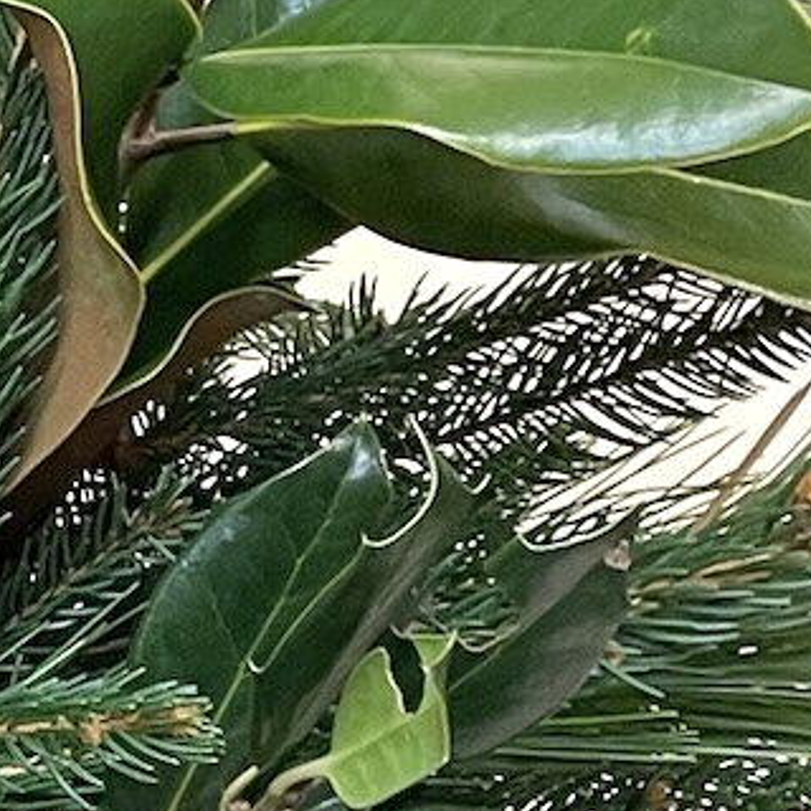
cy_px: 626
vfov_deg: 11.8
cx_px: -816
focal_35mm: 147
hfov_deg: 10.8
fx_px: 3896
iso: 100
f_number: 1.6
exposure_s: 1/60
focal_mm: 4.2
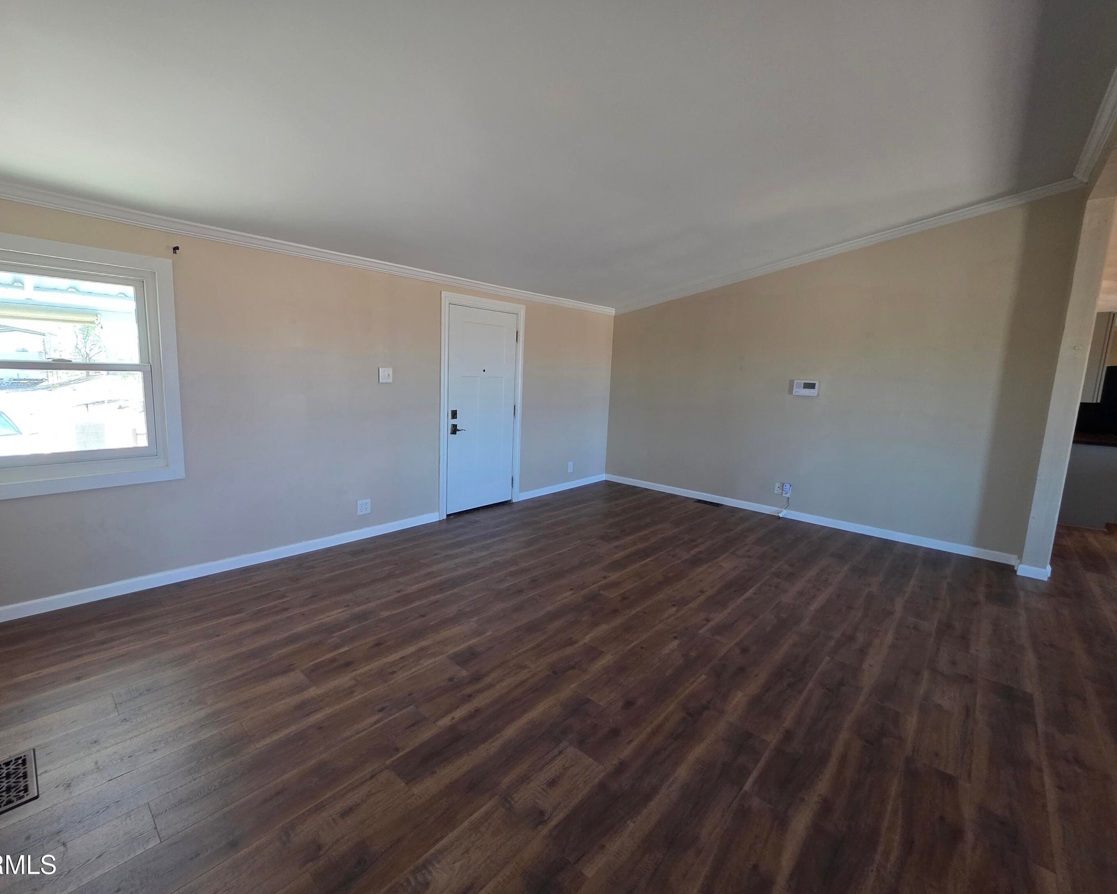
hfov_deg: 100.5
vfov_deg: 88.0
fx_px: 463
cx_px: 517
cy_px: 445
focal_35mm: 14
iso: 200
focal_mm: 2.2
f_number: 1.9
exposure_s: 1/60
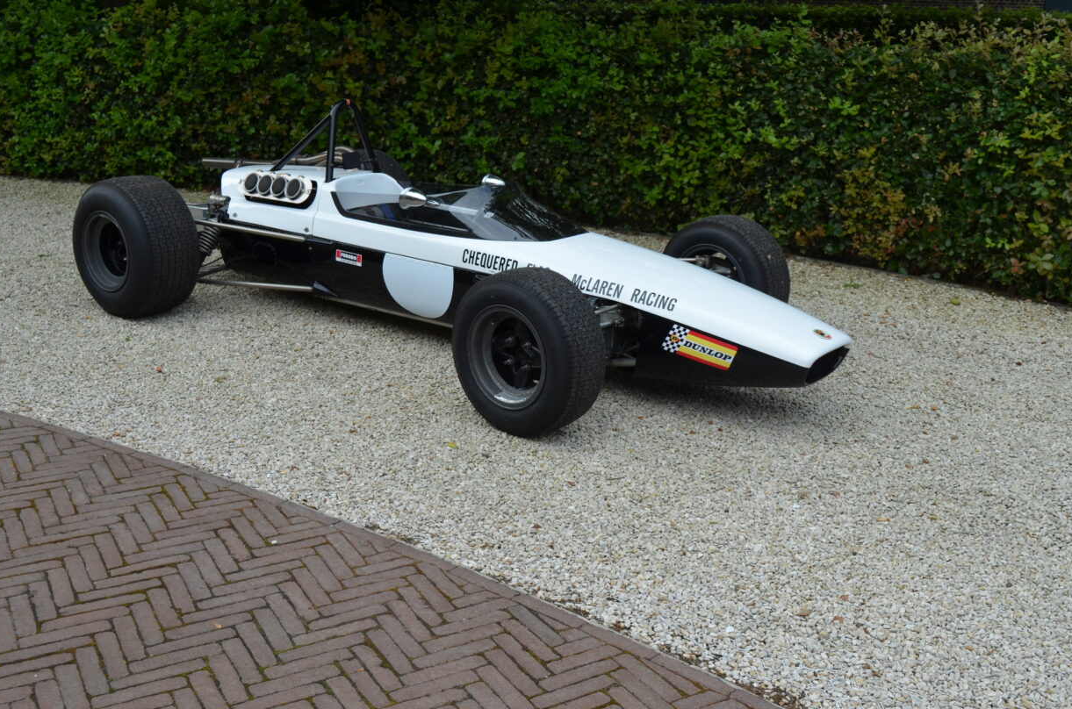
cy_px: 334
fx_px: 1204
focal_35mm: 41
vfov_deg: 32.8
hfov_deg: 48.0
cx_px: 515
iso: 180
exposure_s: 1/250
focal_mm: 25
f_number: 8
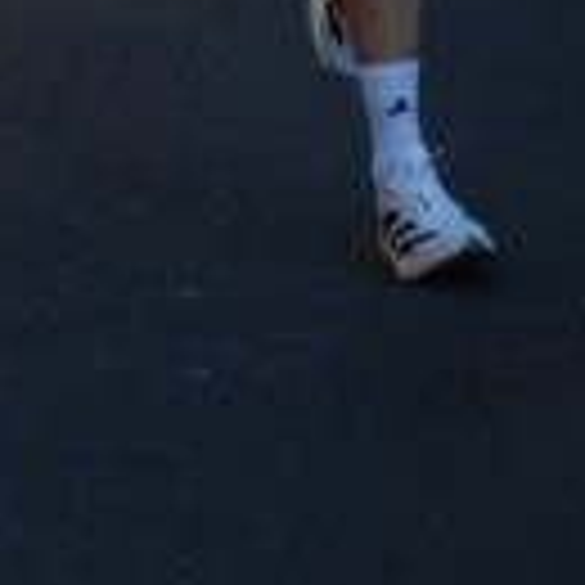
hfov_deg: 4.0
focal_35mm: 442
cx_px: -223
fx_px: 8450
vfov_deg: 3.9
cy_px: -405
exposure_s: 1/1600
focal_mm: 75
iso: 1000
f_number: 6.3
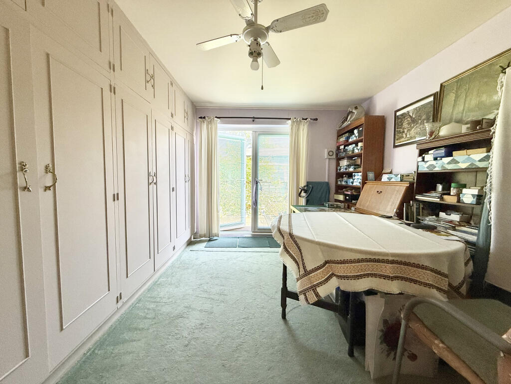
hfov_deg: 102.1
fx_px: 207
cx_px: 256
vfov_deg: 85.7
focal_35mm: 14
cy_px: 192
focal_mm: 2.22
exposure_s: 1/99
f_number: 2.2
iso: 80
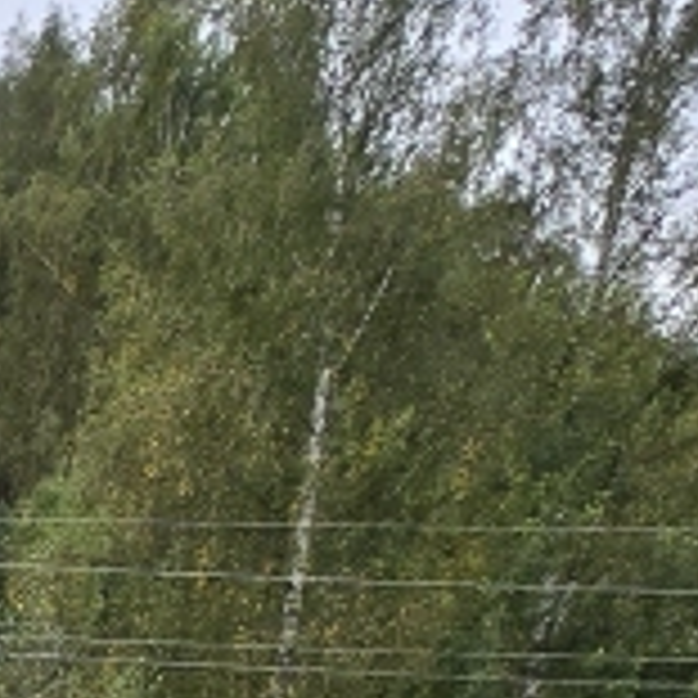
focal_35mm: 93
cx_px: -1193
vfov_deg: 14.1
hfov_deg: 12.4
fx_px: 2122
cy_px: 1574
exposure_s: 1/628
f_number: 2.2
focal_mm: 2.2
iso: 50
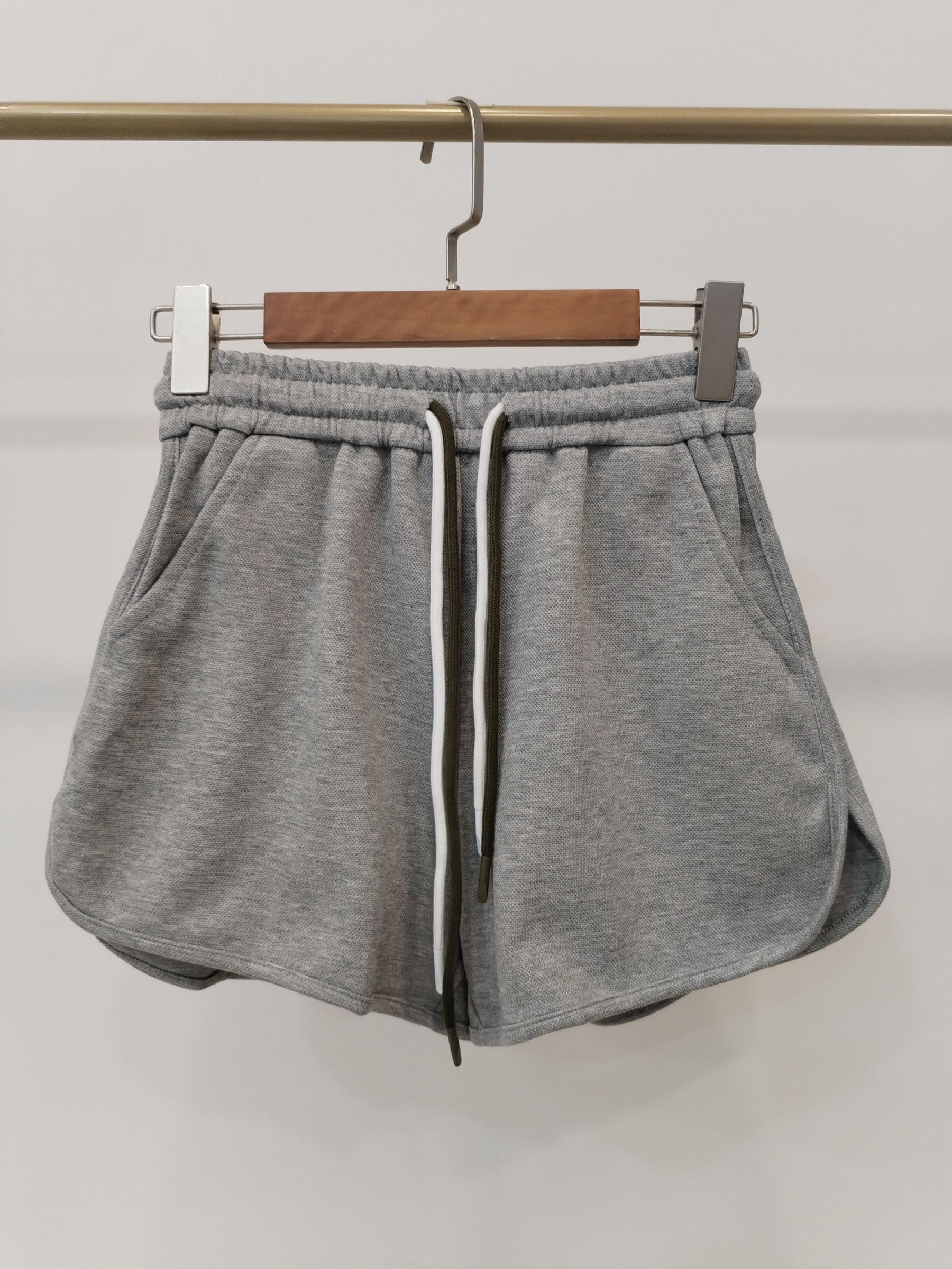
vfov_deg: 61.7
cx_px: 476
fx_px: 1063
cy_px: 634
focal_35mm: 29
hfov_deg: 48.2
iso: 316
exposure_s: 1/60
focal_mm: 4.75
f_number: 1.8
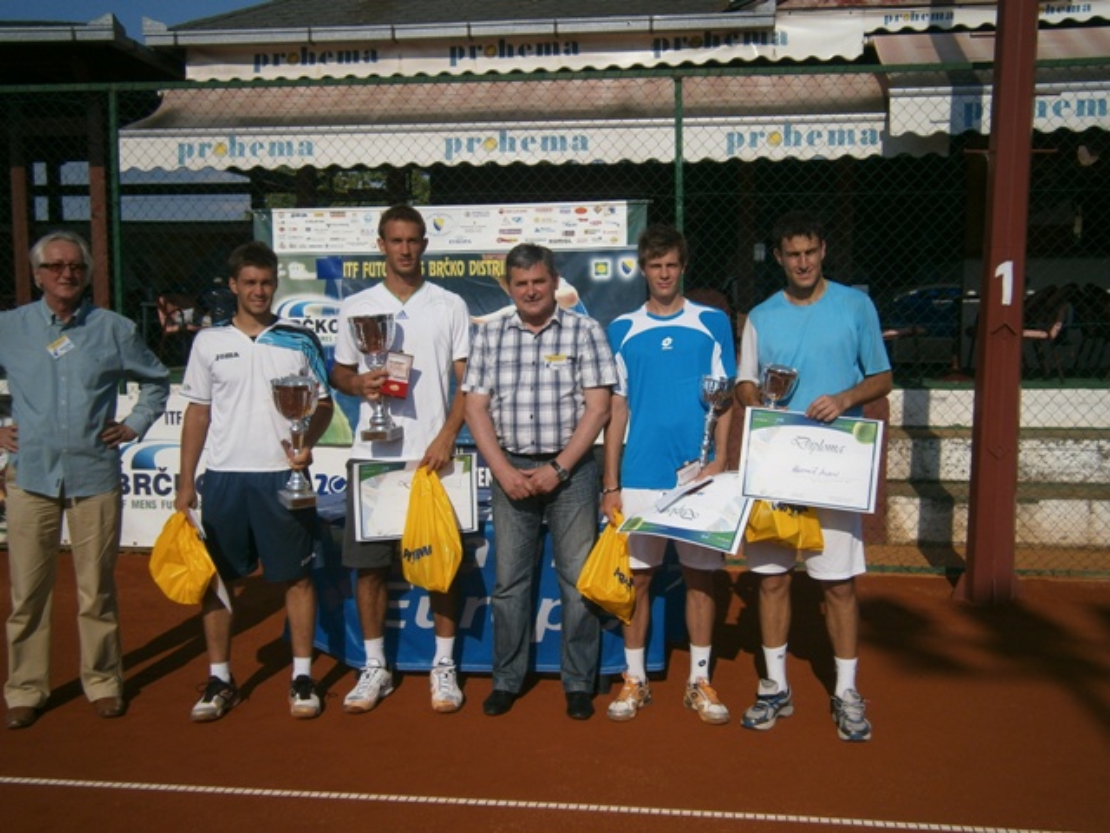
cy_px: 416
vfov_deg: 39.7
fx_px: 1154
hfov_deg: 51.4
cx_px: 555
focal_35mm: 36
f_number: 8.7
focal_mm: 6.4
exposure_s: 1/400
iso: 80
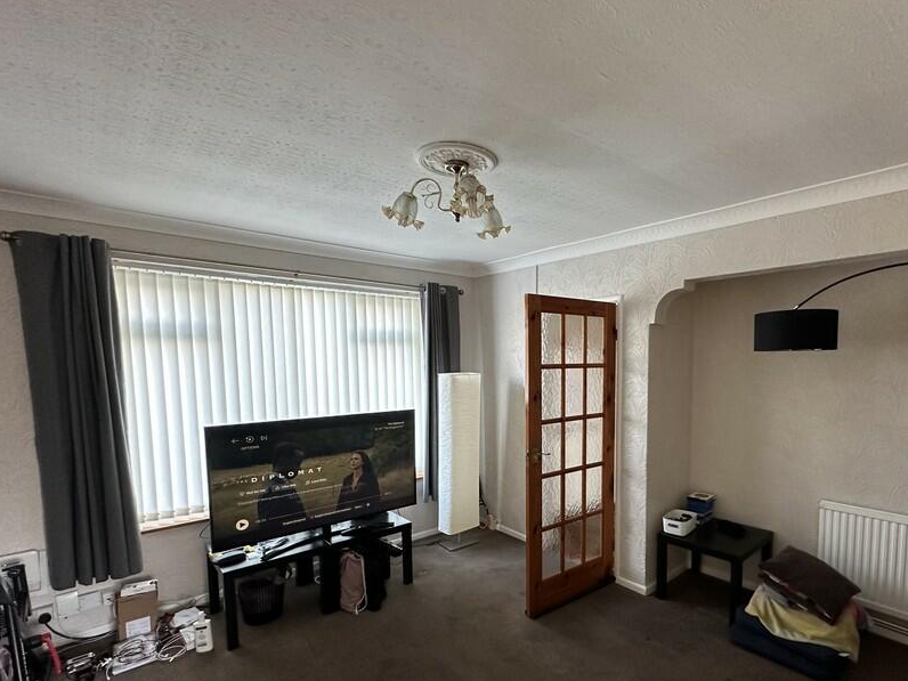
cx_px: 552
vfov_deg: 71.0
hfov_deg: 86.5
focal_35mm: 18
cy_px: 403
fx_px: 472
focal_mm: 2.22
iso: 320
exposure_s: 1/64
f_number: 2.2
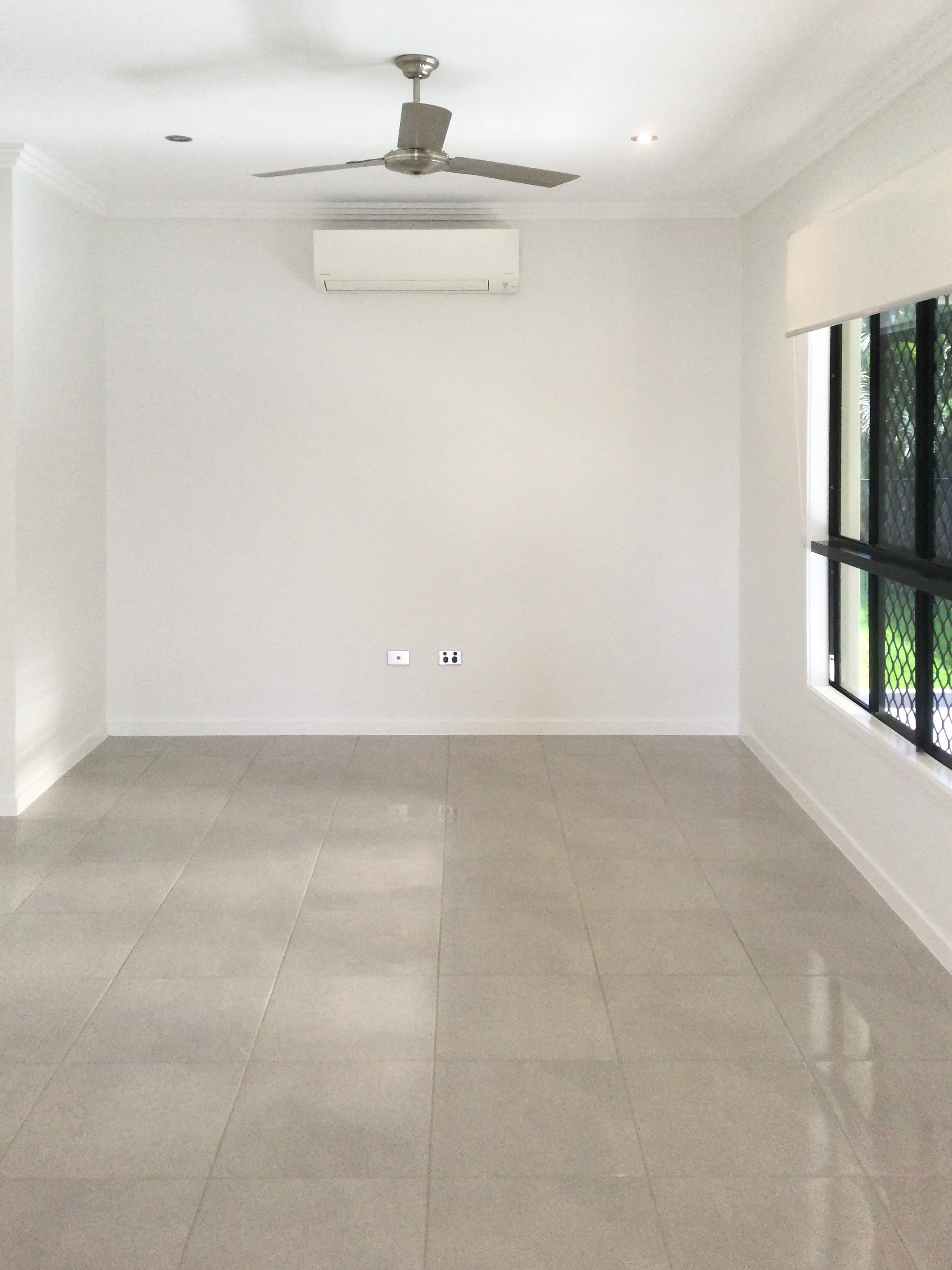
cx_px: 476
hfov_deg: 45.4
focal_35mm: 31
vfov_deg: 58.4
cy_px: 635
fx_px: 1137
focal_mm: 3.3
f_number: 2.4
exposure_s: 1/33
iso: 64
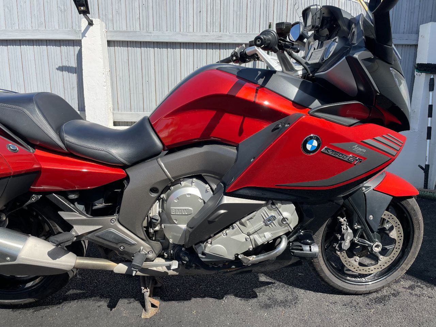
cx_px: 218
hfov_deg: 67.3
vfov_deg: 53.1
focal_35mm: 26
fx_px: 327
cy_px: 164
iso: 32
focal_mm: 4.2
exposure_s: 1/1642
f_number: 1.6
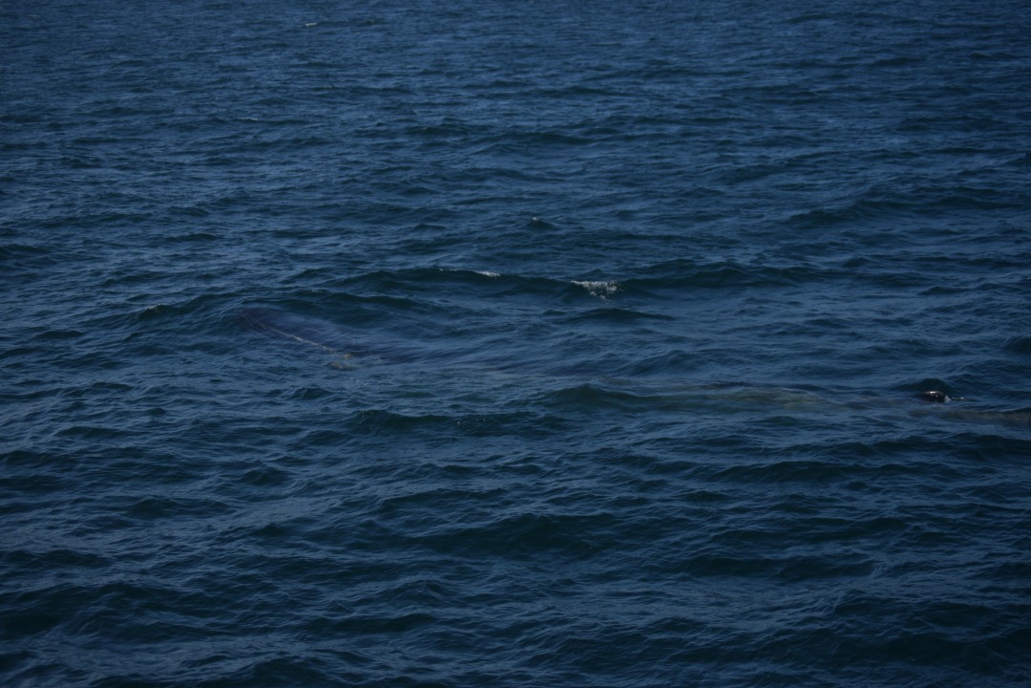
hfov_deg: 24.6
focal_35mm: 82
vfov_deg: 16.6
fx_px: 2363
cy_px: 344
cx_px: 516
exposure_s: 1/4000
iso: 200
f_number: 4
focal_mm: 55
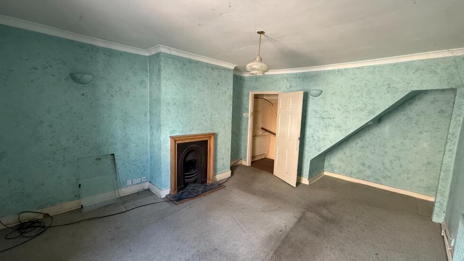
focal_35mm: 16
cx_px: 232
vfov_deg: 67.1
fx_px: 197
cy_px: 131
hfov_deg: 99.4
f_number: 2.2
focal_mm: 2.22
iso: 320
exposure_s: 1/82
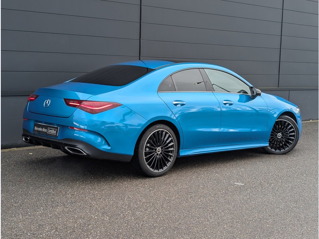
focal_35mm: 49
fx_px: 452
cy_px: 120
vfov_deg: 29.7
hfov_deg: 38.9
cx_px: 160
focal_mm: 6.9
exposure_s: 1/108
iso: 36
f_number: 1.68
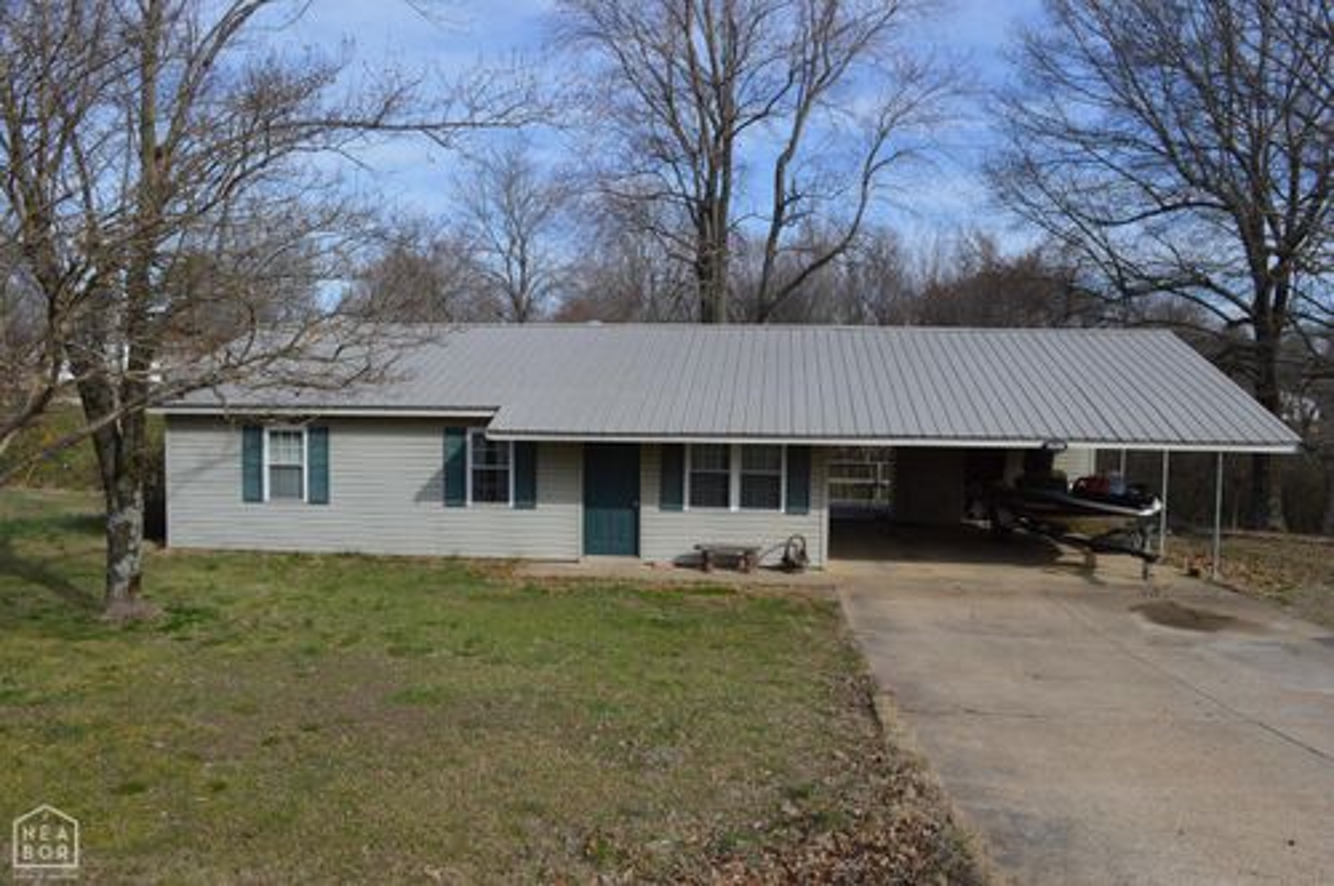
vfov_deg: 47.8
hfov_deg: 67.4
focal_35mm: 27
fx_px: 999
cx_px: 667
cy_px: 443
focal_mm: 18
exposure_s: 1/250
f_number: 8
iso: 100
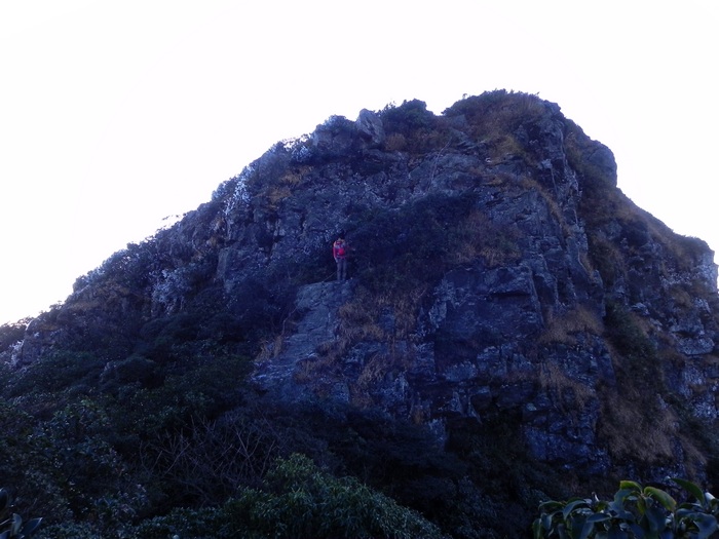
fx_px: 540
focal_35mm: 26
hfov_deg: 67.3
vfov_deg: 53.1
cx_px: 360
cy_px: 270
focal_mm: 4.6
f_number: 4.5
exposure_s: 1/142
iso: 160
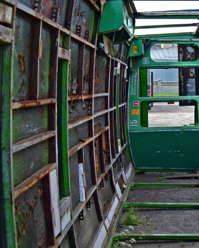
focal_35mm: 75
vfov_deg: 25.3
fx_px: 552
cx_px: 225
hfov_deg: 19.5
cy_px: 86
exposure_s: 1/500
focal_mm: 18
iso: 200
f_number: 5
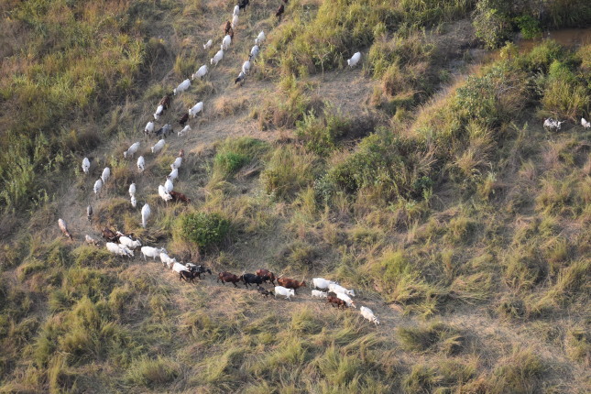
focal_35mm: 105
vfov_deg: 13.0
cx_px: 296
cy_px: 197
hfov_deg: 19.5
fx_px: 1724
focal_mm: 70
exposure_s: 1/500
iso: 400
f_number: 4.5
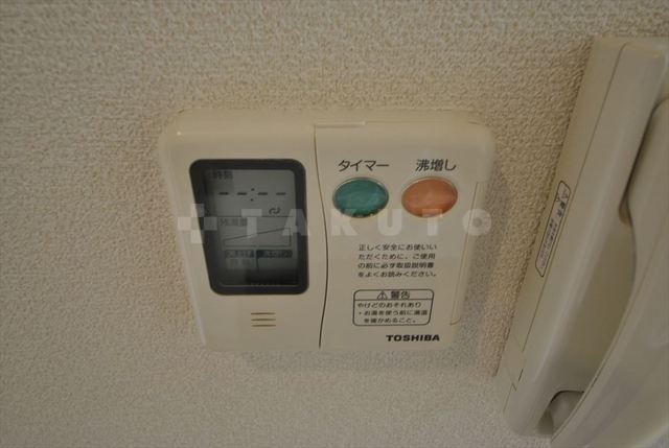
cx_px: 334
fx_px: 447
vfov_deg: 53.3
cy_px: 224
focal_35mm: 24
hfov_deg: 73.7
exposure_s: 1/30
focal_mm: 16
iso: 400
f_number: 5.6
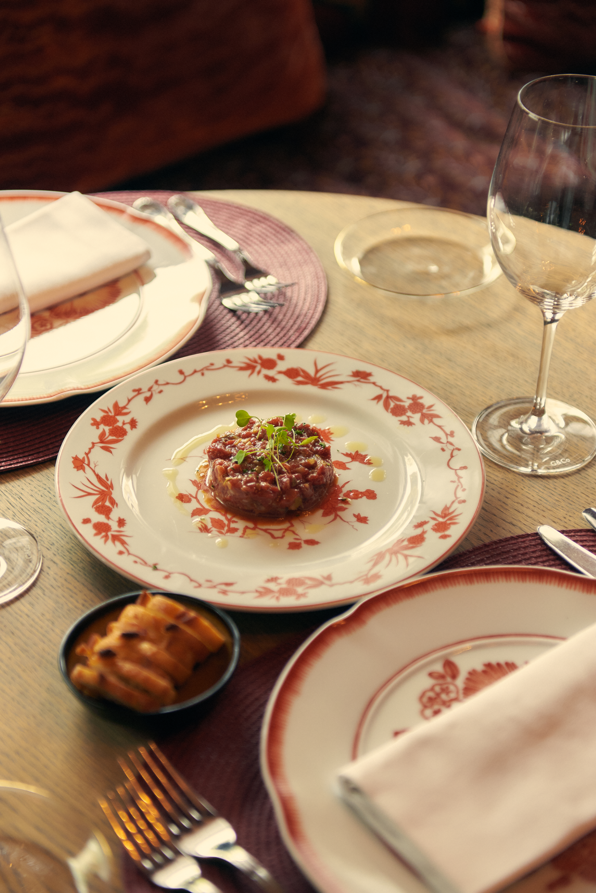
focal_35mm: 70
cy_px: 446
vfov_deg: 28.8
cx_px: 298
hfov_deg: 19.5
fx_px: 1737
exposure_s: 1/125
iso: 500
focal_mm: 70
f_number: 2.8
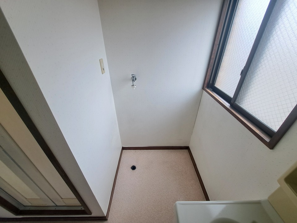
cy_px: 112
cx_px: 148
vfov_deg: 89.9
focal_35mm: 13
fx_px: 112
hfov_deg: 106.2
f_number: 2.2
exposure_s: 1/50
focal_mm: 1.74
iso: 50
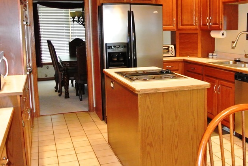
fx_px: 303
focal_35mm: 44
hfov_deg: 43.8
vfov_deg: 30.6
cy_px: 75
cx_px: 167
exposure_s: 1/60
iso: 2200
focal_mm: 10
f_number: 3.5
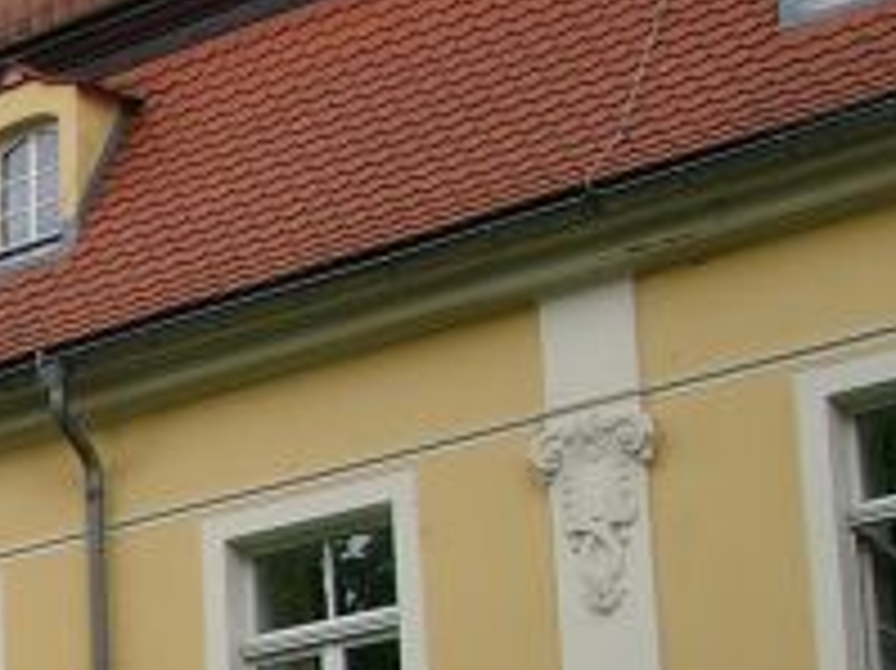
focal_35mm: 137
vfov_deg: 10.7
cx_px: -590
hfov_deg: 13.3
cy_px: 683
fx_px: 3544
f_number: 4
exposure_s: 1/132
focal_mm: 7.13
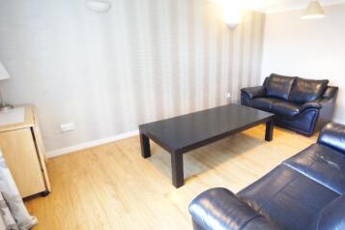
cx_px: 221
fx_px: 192
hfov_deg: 81.9
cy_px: 106
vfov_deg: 61.8
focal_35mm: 20
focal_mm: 10
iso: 3200
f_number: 5.6
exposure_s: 1/15
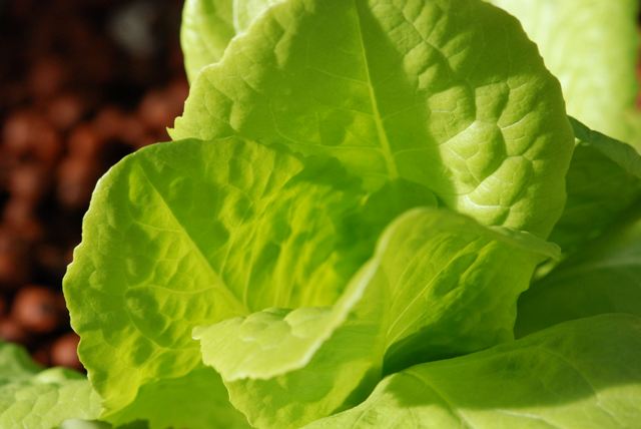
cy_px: 214
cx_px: 320
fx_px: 2807
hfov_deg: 13.0
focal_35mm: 158
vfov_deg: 8.7
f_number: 7.1
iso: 640
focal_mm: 105
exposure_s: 1/800
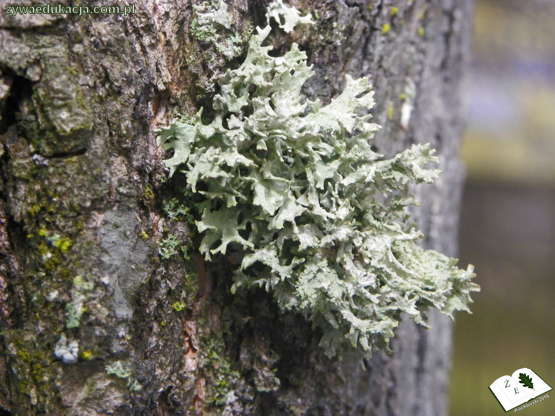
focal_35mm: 108
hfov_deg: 18.2
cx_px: 278
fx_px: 1732
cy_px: 208
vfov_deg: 13.7
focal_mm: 19.2
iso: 200
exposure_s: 1/50
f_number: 4
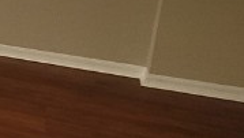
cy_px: 1
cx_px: -286
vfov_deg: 14.7
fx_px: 524
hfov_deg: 16.7
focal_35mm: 81
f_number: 2.2
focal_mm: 1.74
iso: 160
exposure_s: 1/60
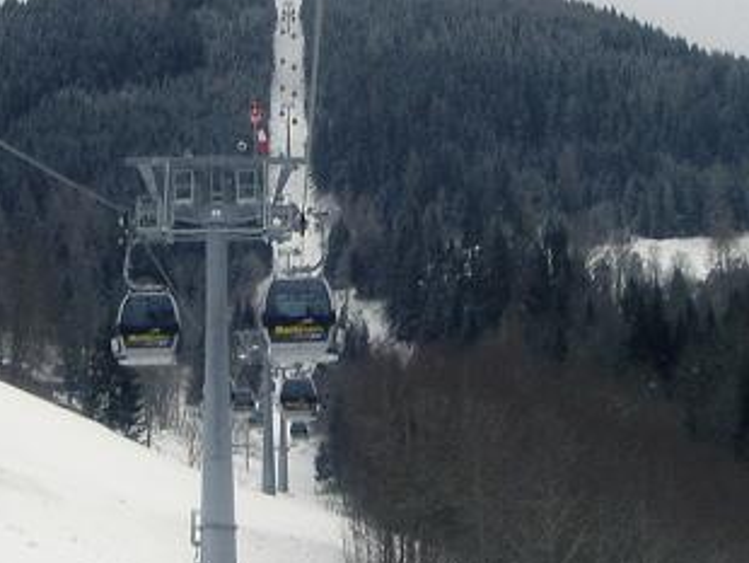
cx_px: 329
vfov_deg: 15.1
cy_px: 297
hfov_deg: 20.0
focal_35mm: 98
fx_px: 2122
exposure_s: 1/200
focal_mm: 6.3
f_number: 4.4
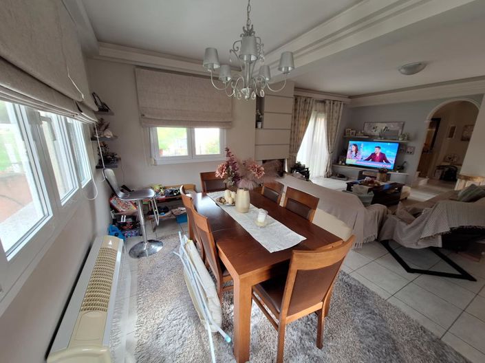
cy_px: 182
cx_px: 242
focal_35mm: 13
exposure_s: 1/50
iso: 64
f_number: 2.2
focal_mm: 1.74
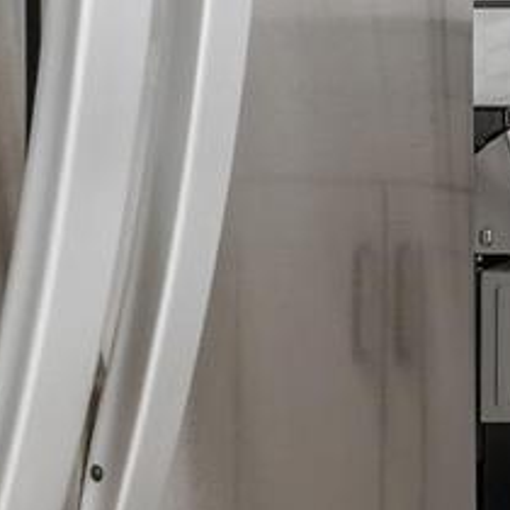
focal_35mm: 140
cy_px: -255
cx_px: 1673
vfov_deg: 11.9
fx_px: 2334
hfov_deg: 9.1
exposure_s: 1/400
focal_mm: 24
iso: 400
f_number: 11
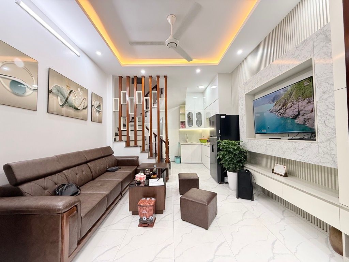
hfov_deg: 102.1
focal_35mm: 14
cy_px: 131
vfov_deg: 85.7
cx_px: 174
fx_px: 141
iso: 160
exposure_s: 1/100
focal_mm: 2.22
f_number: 2.2
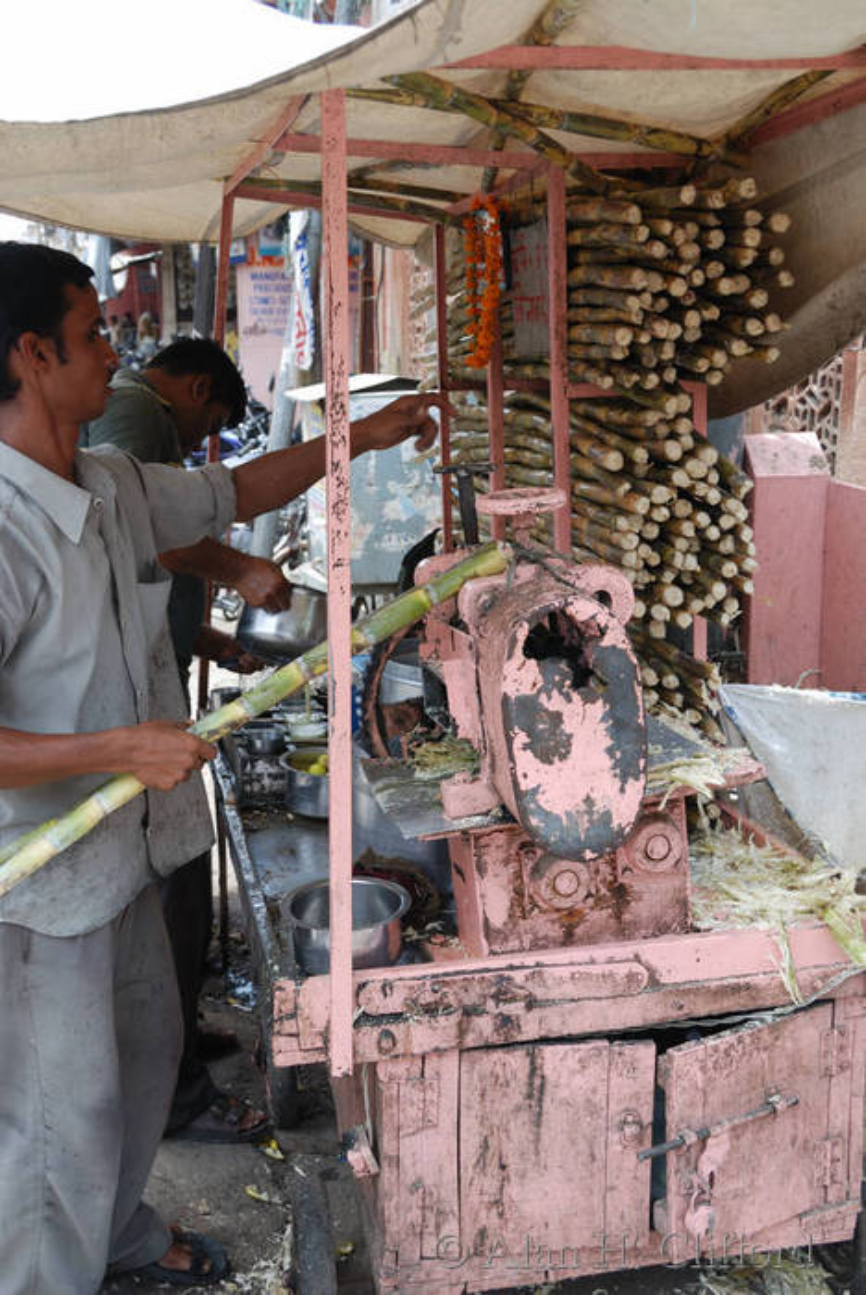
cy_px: 648
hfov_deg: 34.3
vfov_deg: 49.5
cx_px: 433
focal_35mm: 39
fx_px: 1404
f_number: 4.5
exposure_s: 1/80
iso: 100
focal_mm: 26
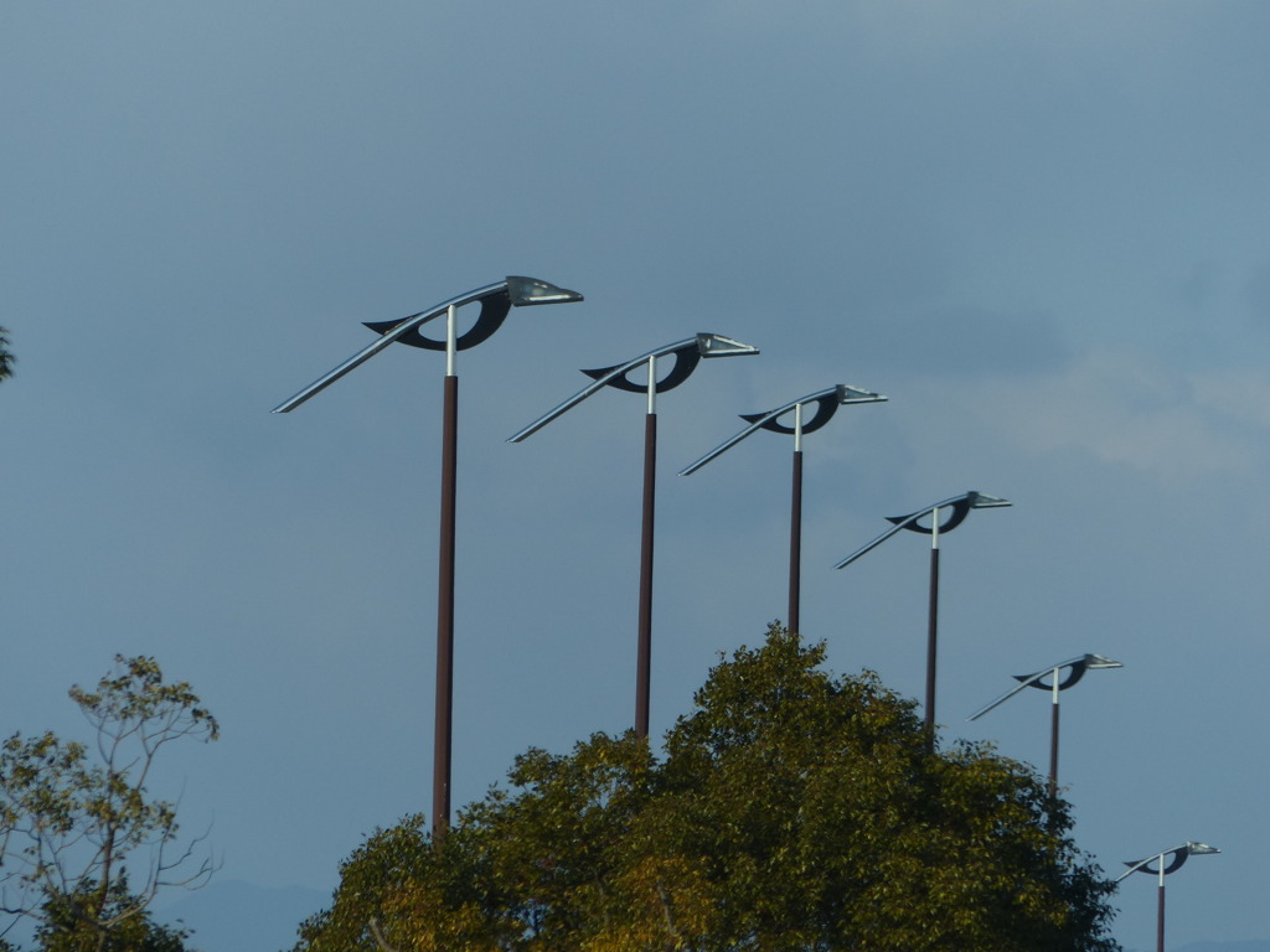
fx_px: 18894
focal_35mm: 515
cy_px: 476
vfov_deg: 2.9
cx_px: 635
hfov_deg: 3.8
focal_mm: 92.7
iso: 100
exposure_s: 1/1000
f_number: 4
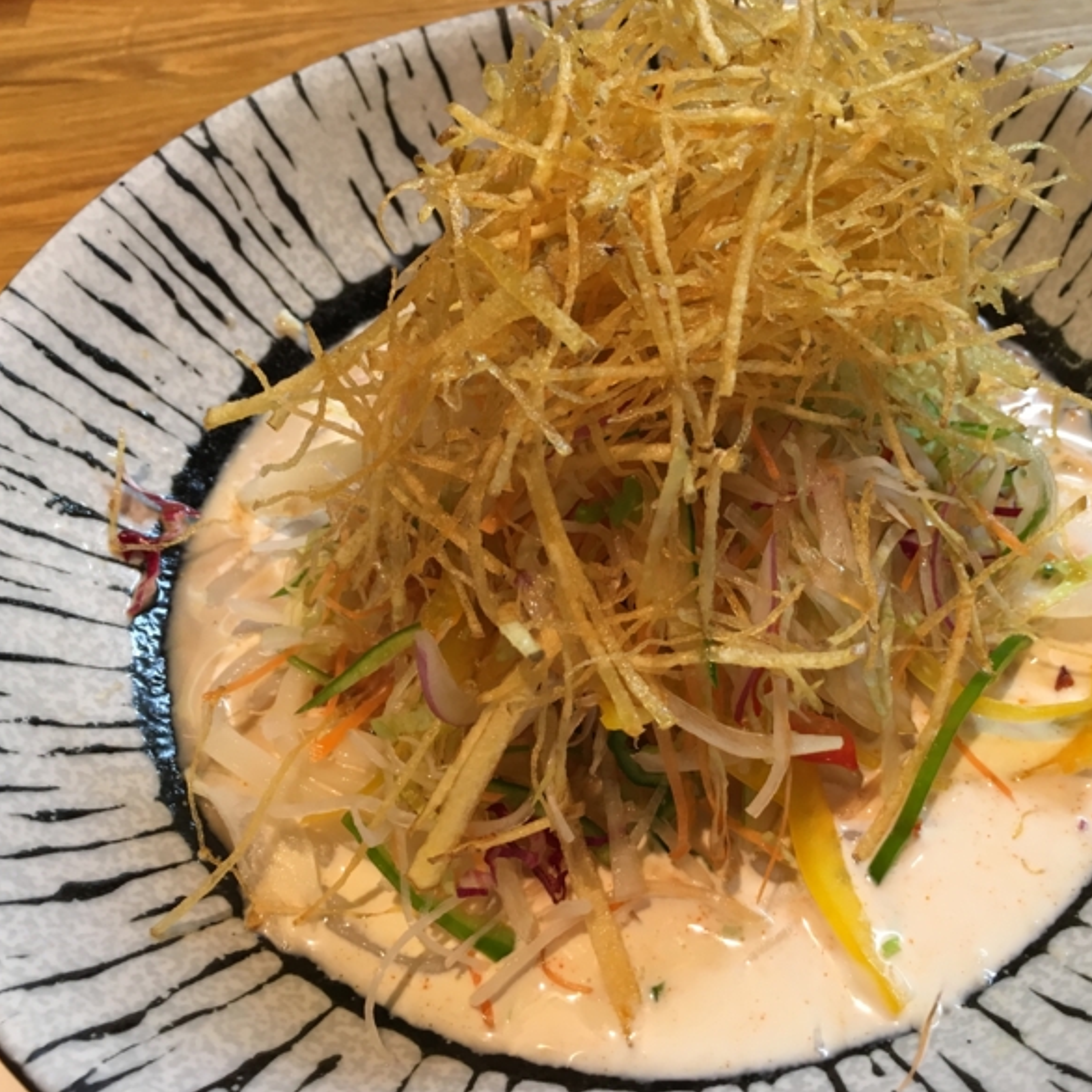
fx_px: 1249
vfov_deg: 47.2
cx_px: 680
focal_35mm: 35
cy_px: 552
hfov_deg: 46.8
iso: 100
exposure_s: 1/33
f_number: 2.2
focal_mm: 4.15
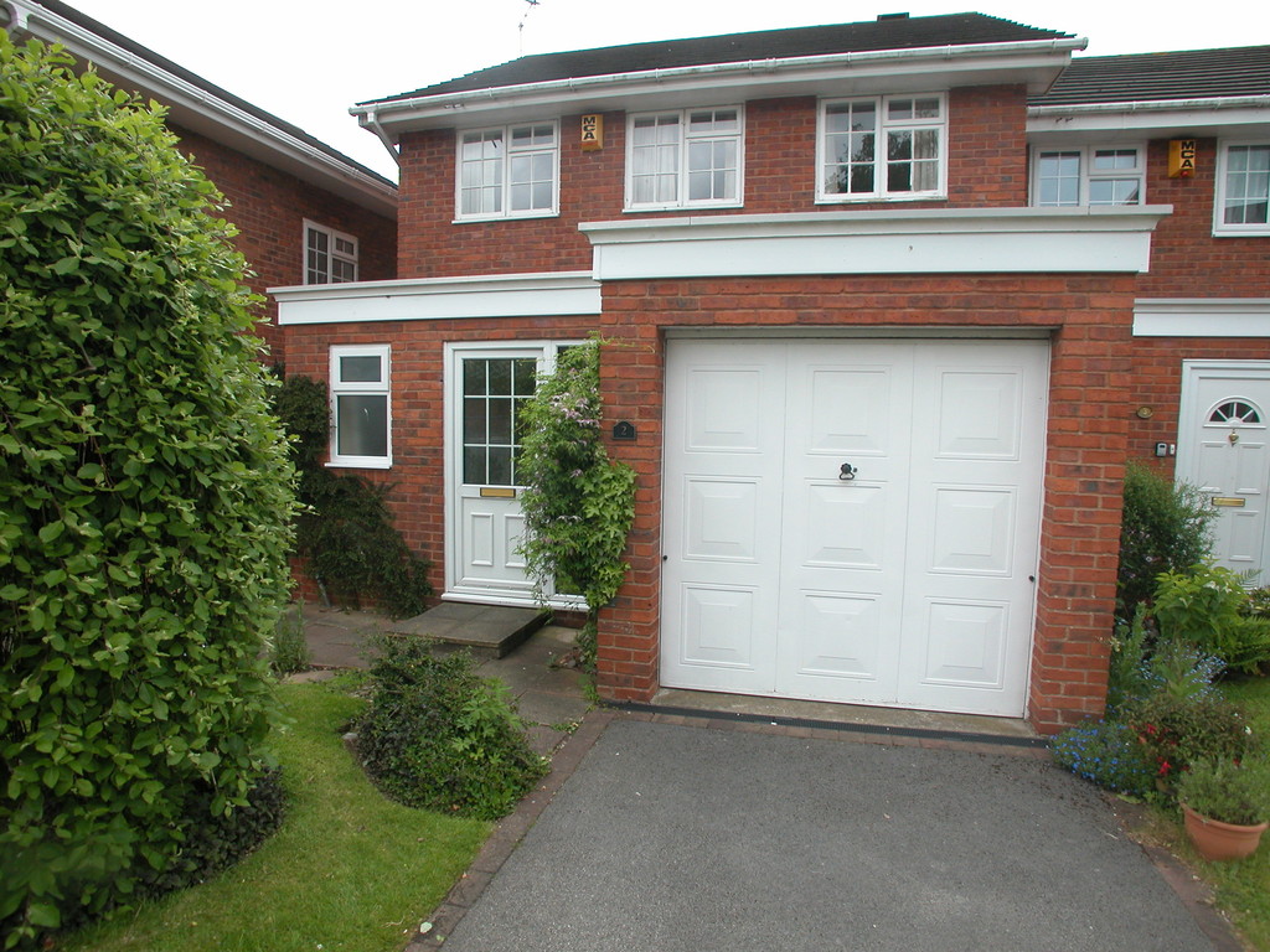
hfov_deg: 63.4
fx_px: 1027
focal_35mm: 28
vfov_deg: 49.7
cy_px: 476
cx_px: 635
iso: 100
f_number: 4
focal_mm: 7.1
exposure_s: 1/171
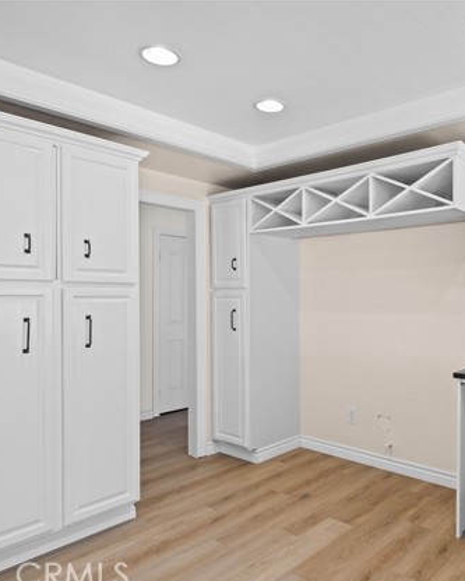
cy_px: 297
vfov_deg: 66.0
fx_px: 447
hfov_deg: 53.7
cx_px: 317
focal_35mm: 26
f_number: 5
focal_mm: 18
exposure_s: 1/160
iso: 800
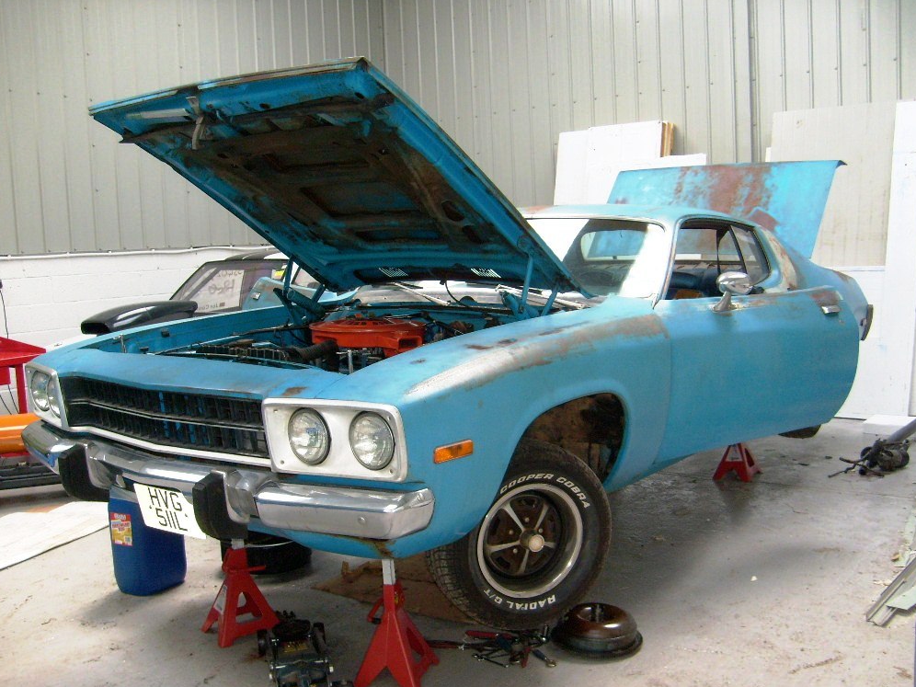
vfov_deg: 39.7
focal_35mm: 36
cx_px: 456
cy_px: 351
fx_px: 953
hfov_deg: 51.4
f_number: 2.8
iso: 100
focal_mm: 5.8
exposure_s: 1/45
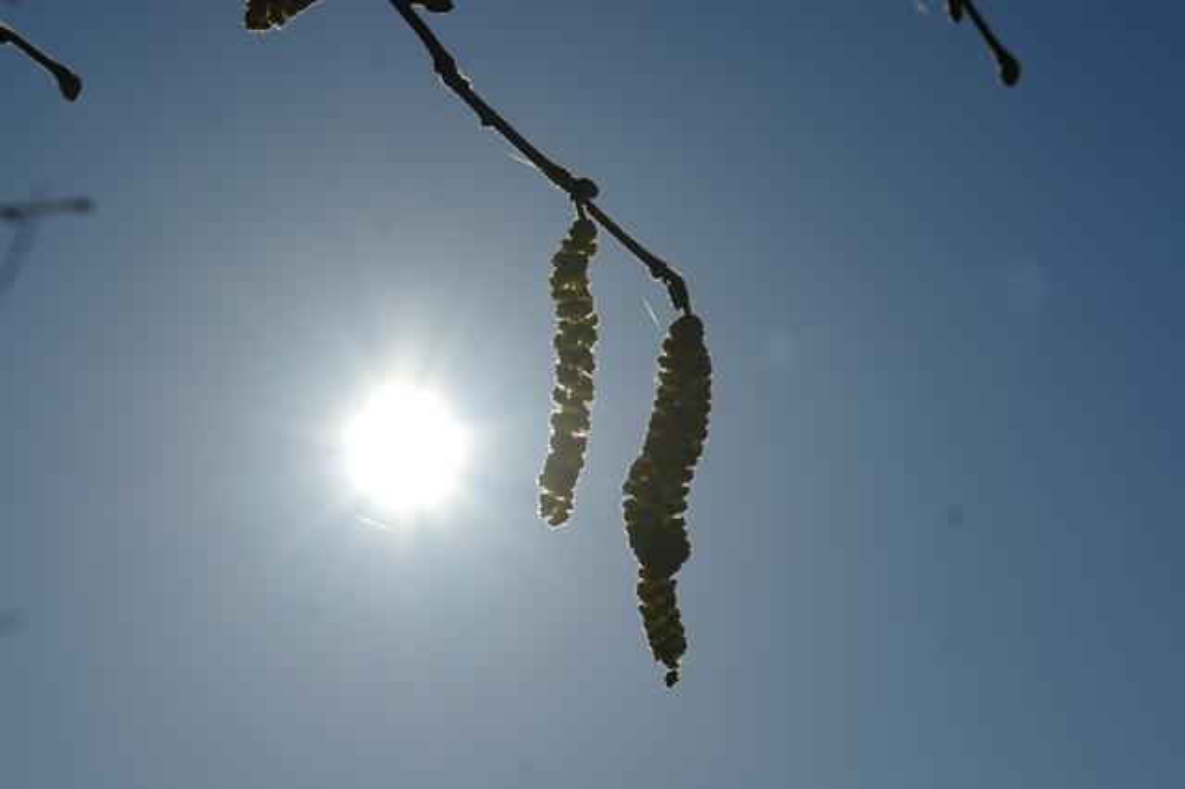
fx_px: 2533
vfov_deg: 17.7
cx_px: 592
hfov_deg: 26.3
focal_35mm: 77
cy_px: 394
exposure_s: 1/640
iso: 100
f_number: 11
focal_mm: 50
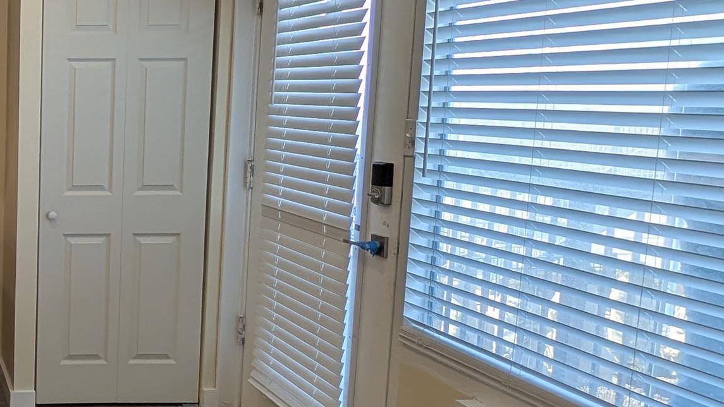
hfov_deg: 41.6
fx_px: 672
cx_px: -116
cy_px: 172
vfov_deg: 33.7
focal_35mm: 35
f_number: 1.95
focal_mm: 2.23
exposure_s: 1/147
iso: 29
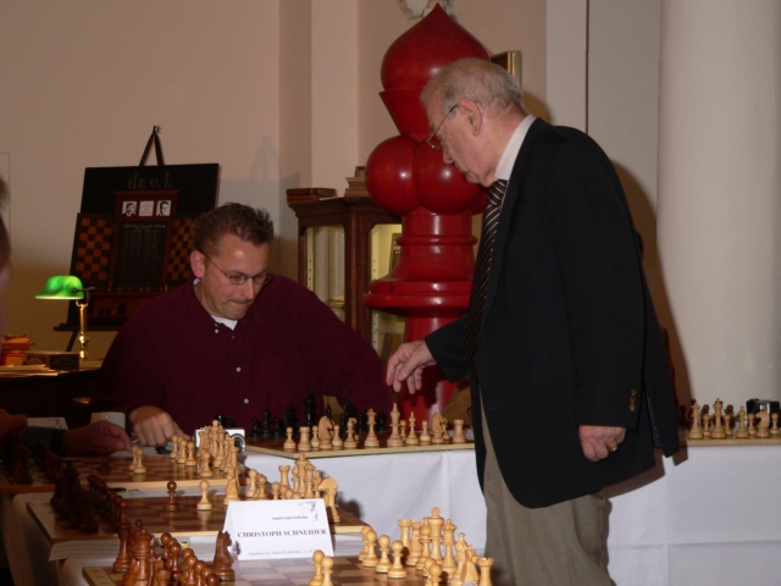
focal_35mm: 93
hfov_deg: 21.1
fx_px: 2098
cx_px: 390
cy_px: 293
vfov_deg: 15.9
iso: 100
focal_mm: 15.5
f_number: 2.8
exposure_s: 1/60
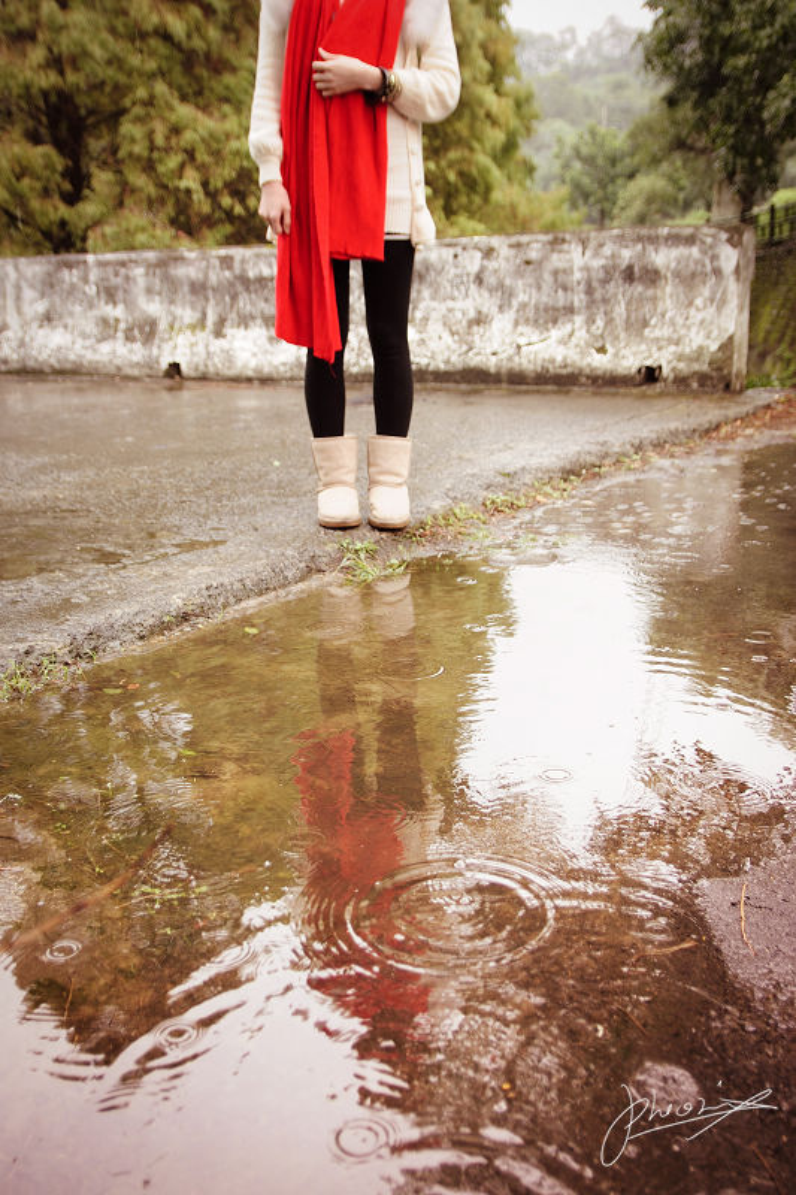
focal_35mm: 36
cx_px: 398
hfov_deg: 36.9
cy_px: 598
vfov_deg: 53.1
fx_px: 1194
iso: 250
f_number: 3.2
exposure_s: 1/160
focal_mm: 24
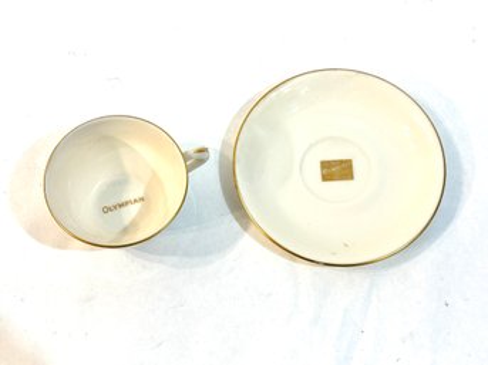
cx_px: 244
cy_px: 182
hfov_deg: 36.8
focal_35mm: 52
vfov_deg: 28.0
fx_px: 733
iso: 25
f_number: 1.6
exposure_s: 1/160
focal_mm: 5.96
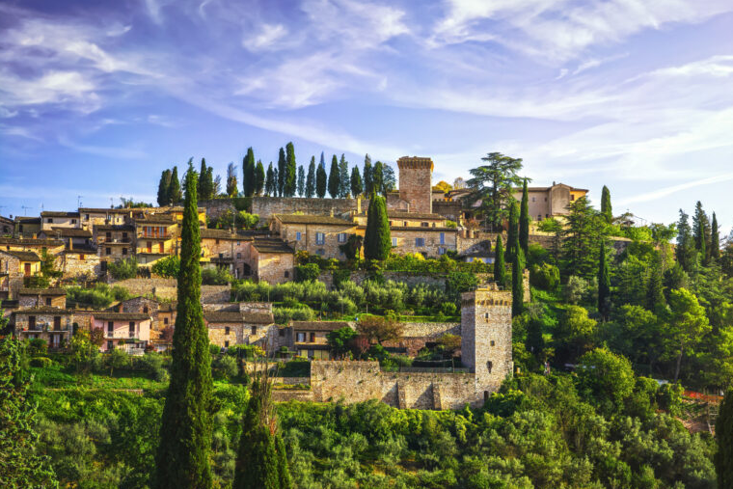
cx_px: 368
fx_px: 1996
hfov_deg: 20.8
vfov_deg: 14.0
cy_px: 246
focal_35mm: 98
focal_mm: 97
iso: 100
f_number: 9
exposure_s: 1/500
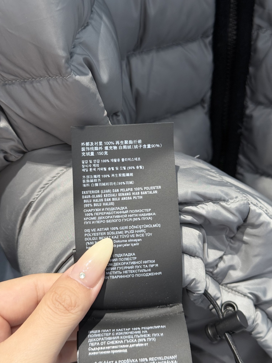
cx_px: 136
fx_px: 503
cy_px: 182
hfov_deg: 30.3
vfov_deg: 39.7
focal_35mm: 48
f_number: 1.78
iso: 125
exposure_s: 1/100
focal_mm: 6.76
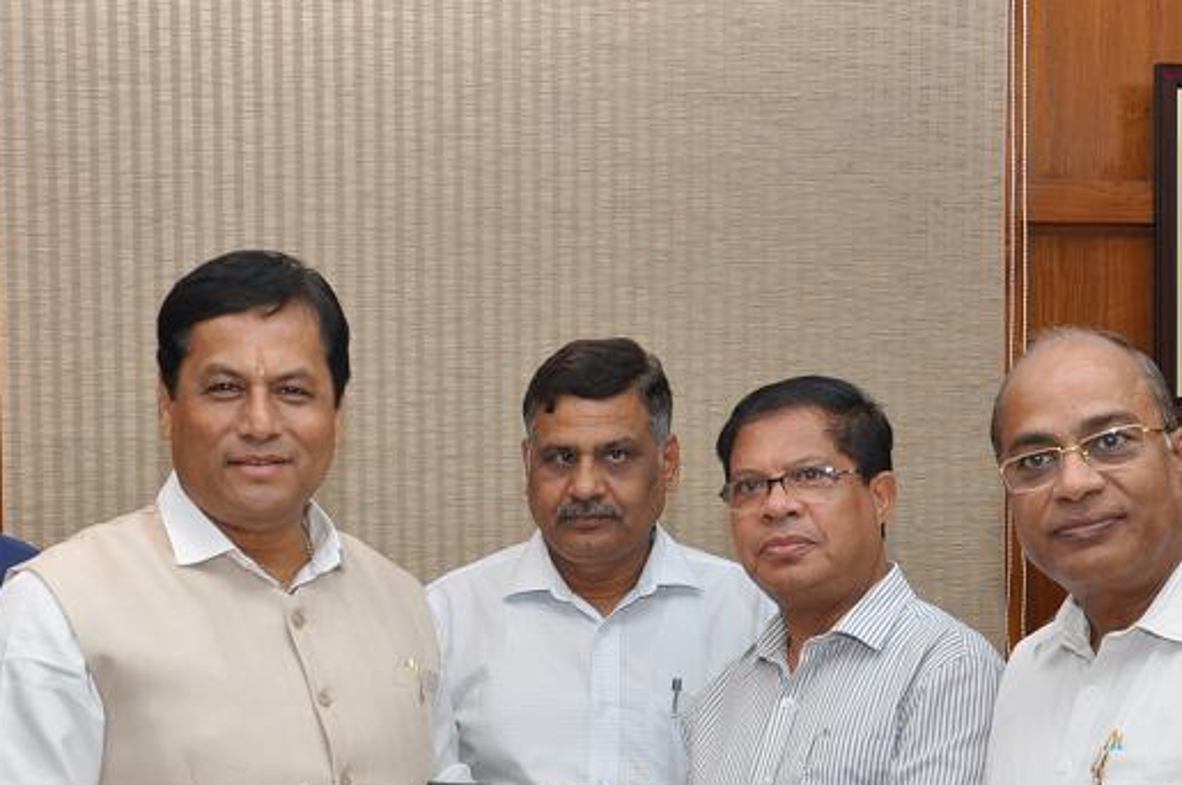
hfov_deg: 31.0
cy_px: 645
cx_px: 606
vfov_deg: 20.6
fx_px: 2131
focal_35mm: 65
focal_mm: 26
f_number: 6.3
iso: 400
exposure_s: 1/80
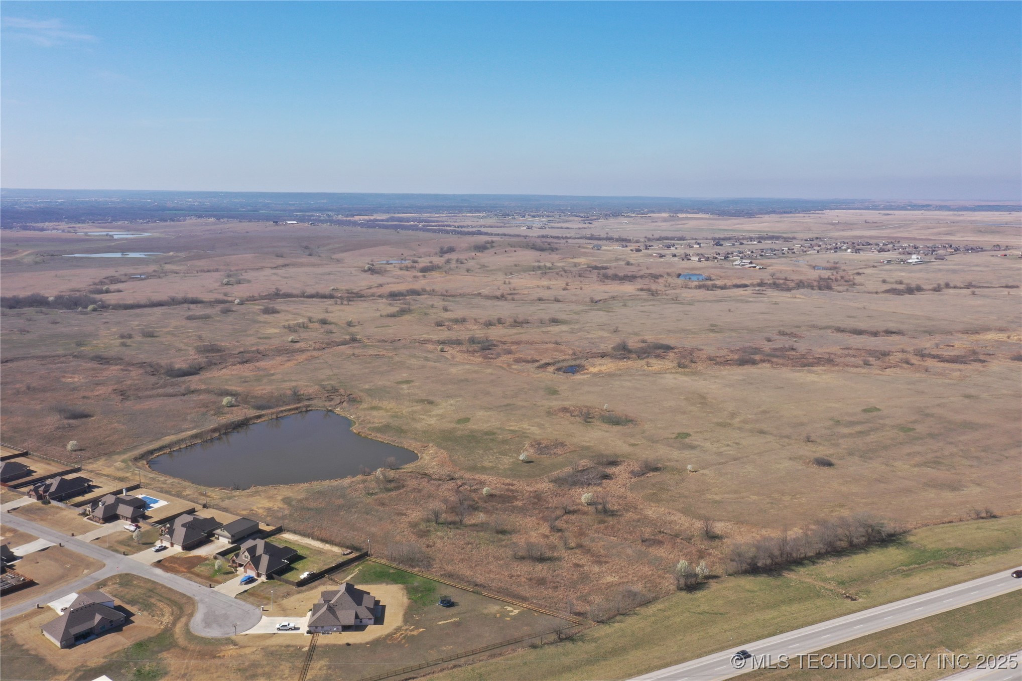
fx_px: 795
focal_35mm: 28
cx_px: 511
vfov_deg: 46.4
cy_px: 340
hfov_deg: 65.5
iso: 100
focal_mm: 10.26
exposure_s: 1/120
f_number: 11
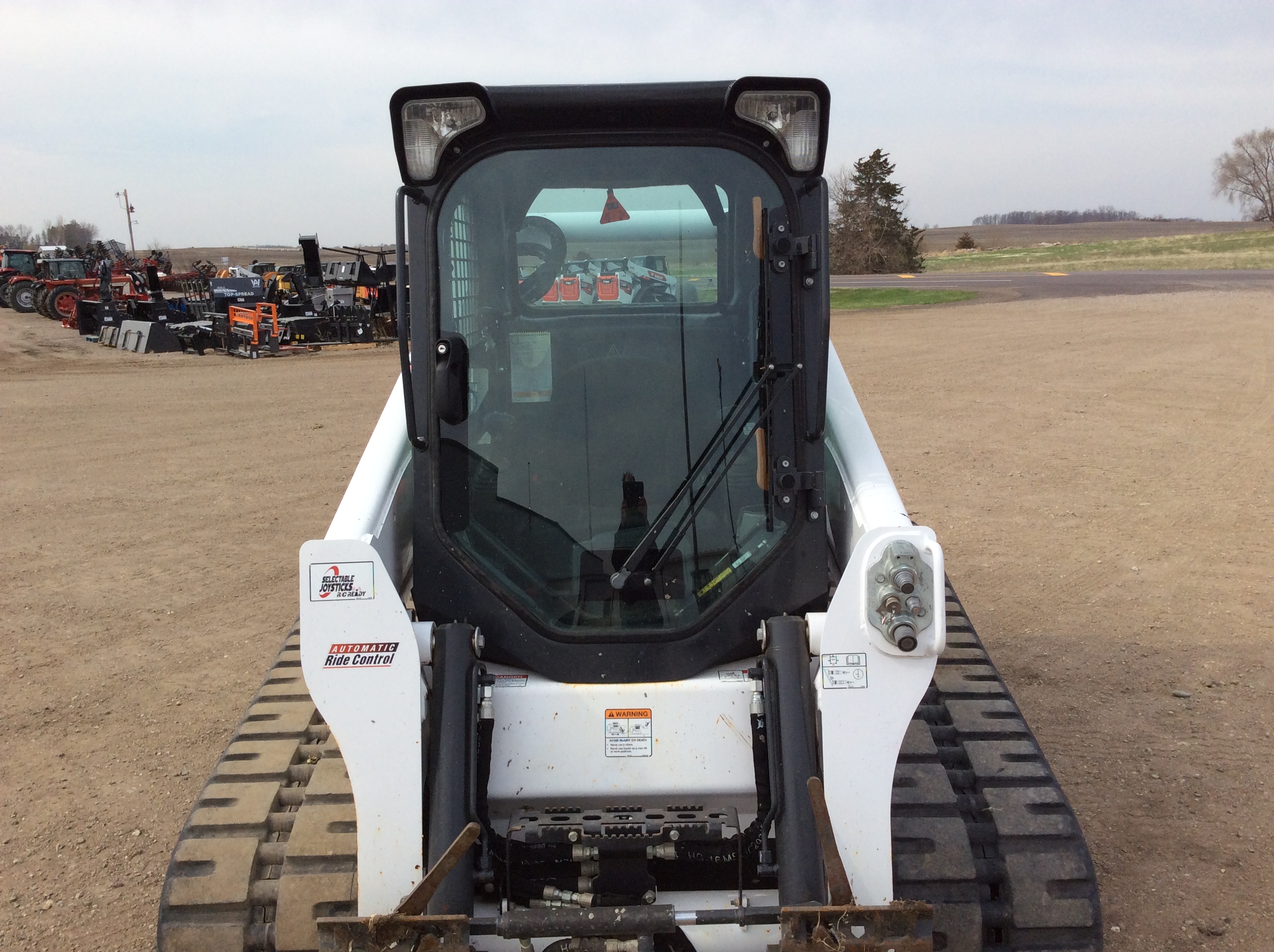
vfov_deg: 44.1
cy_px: 476
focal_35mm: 32
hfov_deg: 56.9
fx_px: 1176
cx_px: 637
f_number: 2.4
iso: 32
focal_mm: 3.3
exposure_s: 1/1362
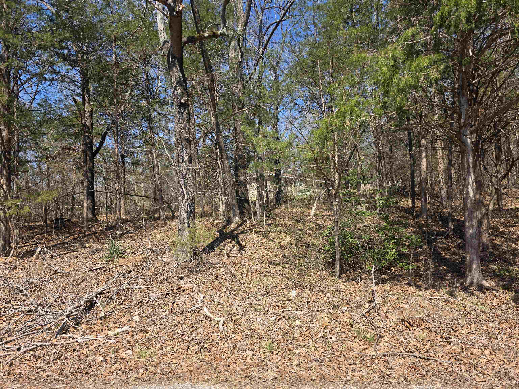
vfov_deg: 58.9
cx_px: 260
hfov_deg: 73.9
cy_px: 194
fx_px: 345
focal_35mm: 23
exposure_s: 1/2790
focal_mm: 6.3
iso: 80
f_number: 1.7
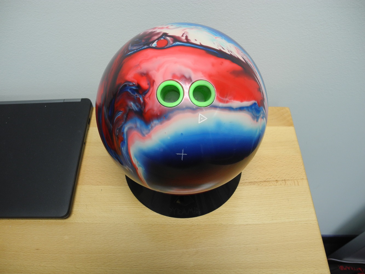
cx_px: 182
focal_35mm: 28
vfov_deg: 49.8
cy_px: 137
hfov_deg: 63.4
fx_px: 295
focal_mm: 6
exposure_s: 1/30
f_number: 2.8
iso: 200
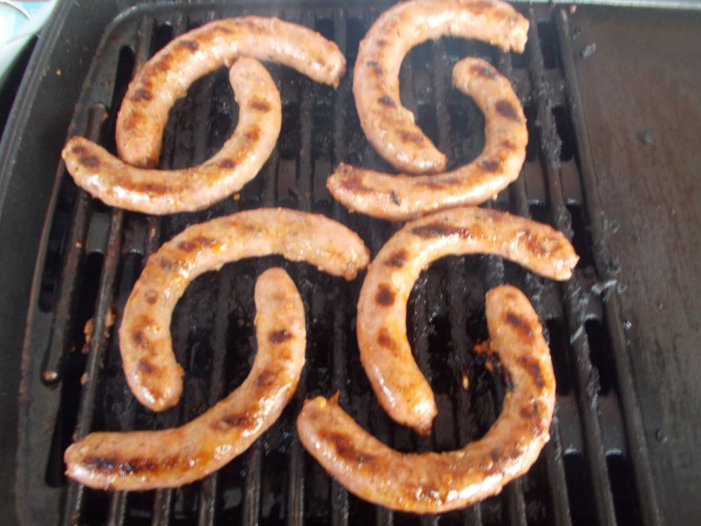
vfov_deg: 51.4
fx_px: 547
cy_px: 258
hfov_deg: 65.3
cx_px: 342
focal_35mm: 27
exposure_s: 1/4
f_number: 3.2
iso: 200
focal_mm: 4.6
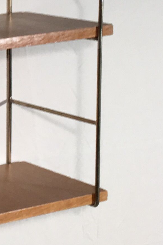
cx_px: -223
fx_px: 938
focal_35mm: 138
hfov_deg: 9.0
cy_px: 61
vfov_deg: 14.8
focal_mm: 4.15
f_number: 2.2
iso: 32
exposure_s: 1/50
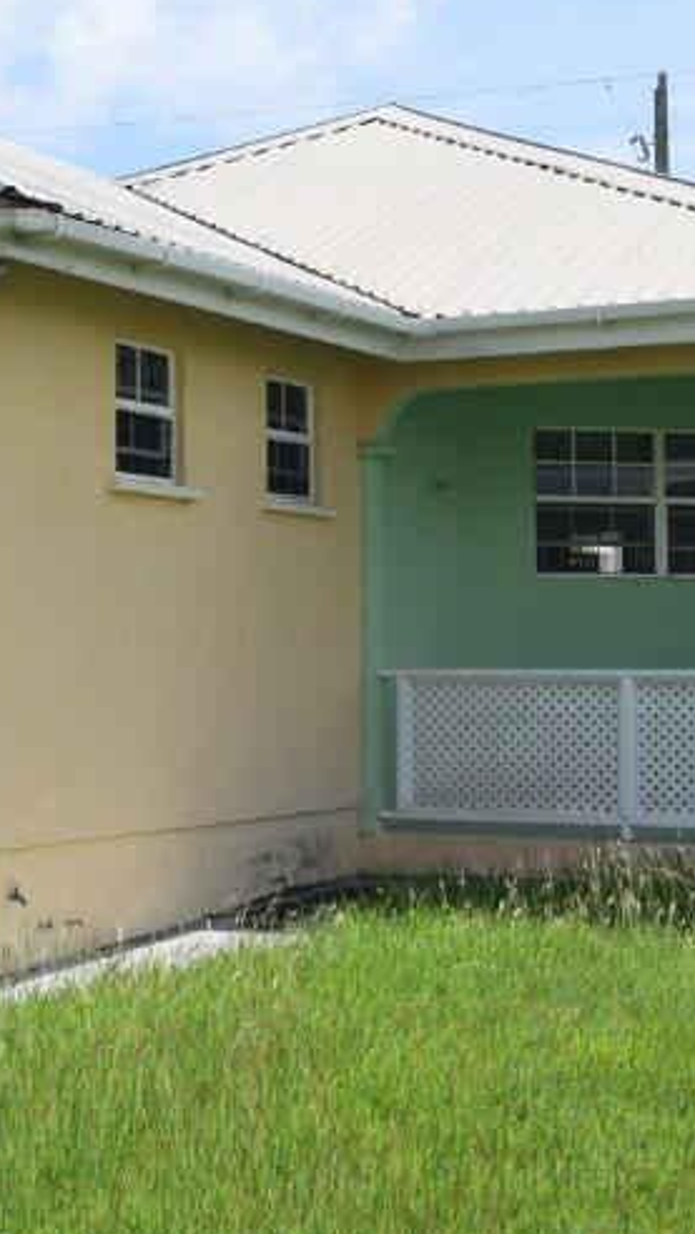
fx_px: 2357
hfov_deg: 16.6
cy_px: 602
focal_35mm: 72
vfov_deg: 29.3
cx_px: 95
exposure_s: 1/400
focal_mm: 22
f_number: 10
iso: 200
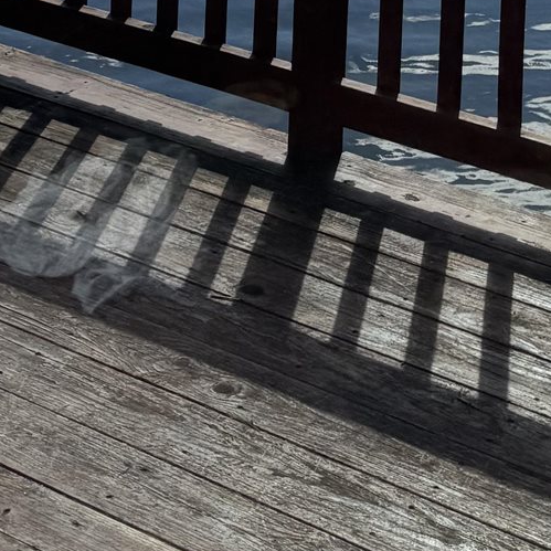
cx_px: 634
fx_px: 1765
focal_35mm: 98
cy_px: -494
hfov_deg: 17.1
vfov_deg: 15.0
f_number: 1.78
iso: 80
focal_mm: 6.76
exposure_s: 1/7092
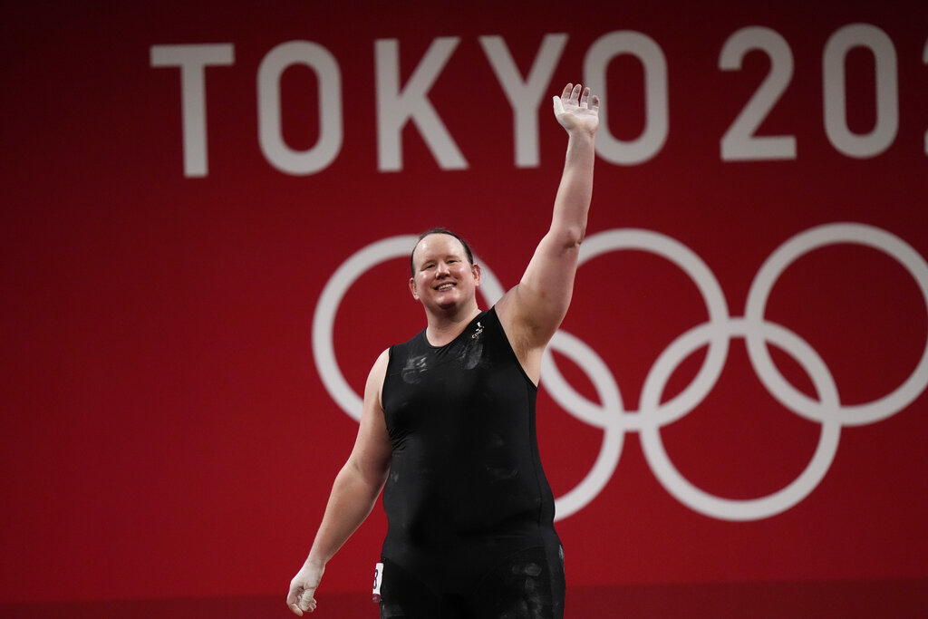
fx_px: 10312
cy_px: 310
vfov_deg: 3.4
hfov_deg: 5.2
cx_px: 464
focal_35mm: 400
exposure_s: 1/1600
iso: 4000
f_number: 2.8
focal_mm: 400
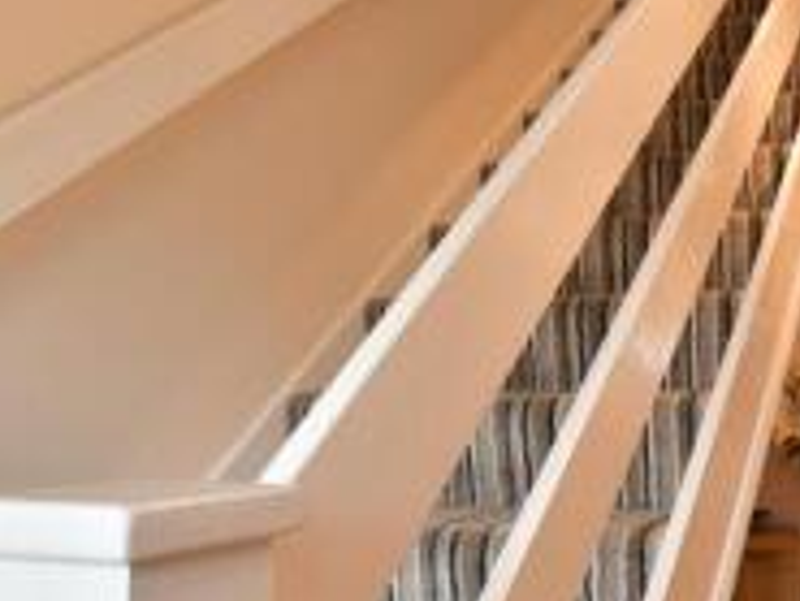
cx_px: 813
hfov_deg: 42.7
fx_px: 856
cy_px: 404
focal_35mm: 37
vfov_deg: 38.2
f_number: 8
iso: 160
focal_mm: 10
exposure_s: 1/2.5
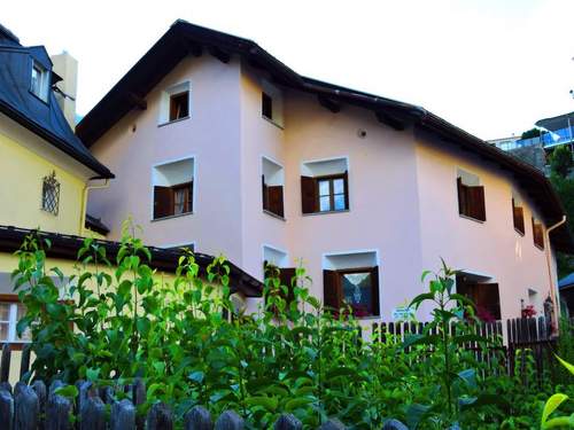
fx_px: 746
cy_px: 215
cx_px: 287
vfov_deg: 32.2
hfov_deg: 42.1
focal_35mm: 45
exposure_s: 1/200
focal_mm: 8.1
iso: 100
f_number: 4
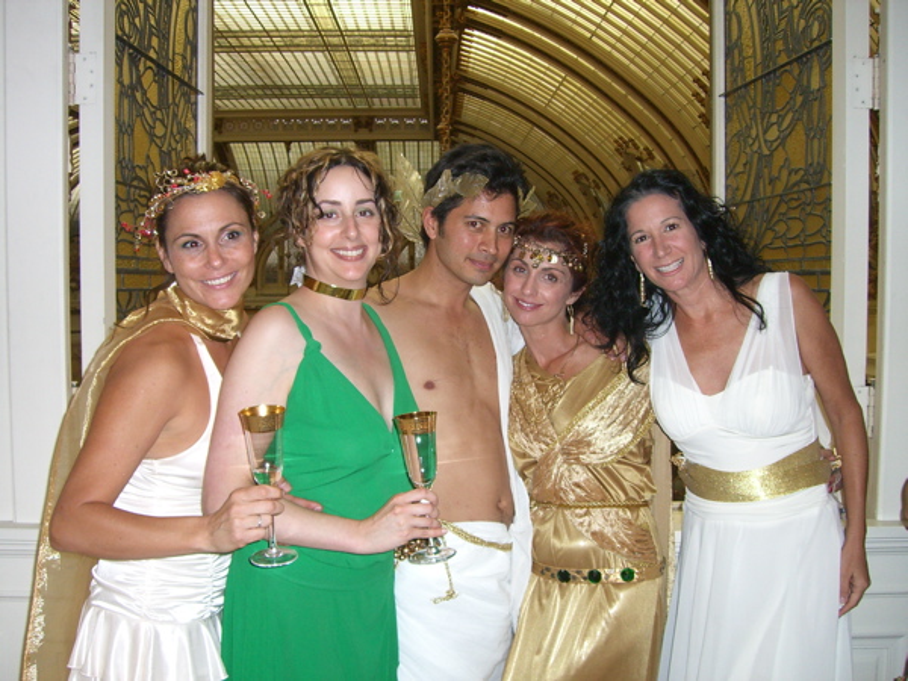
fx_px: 997
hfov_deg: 49.0
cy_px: 340
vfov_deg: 37.7
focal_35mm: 38
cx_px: 454
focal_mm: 6.2
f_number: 2.7
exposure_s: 1/60
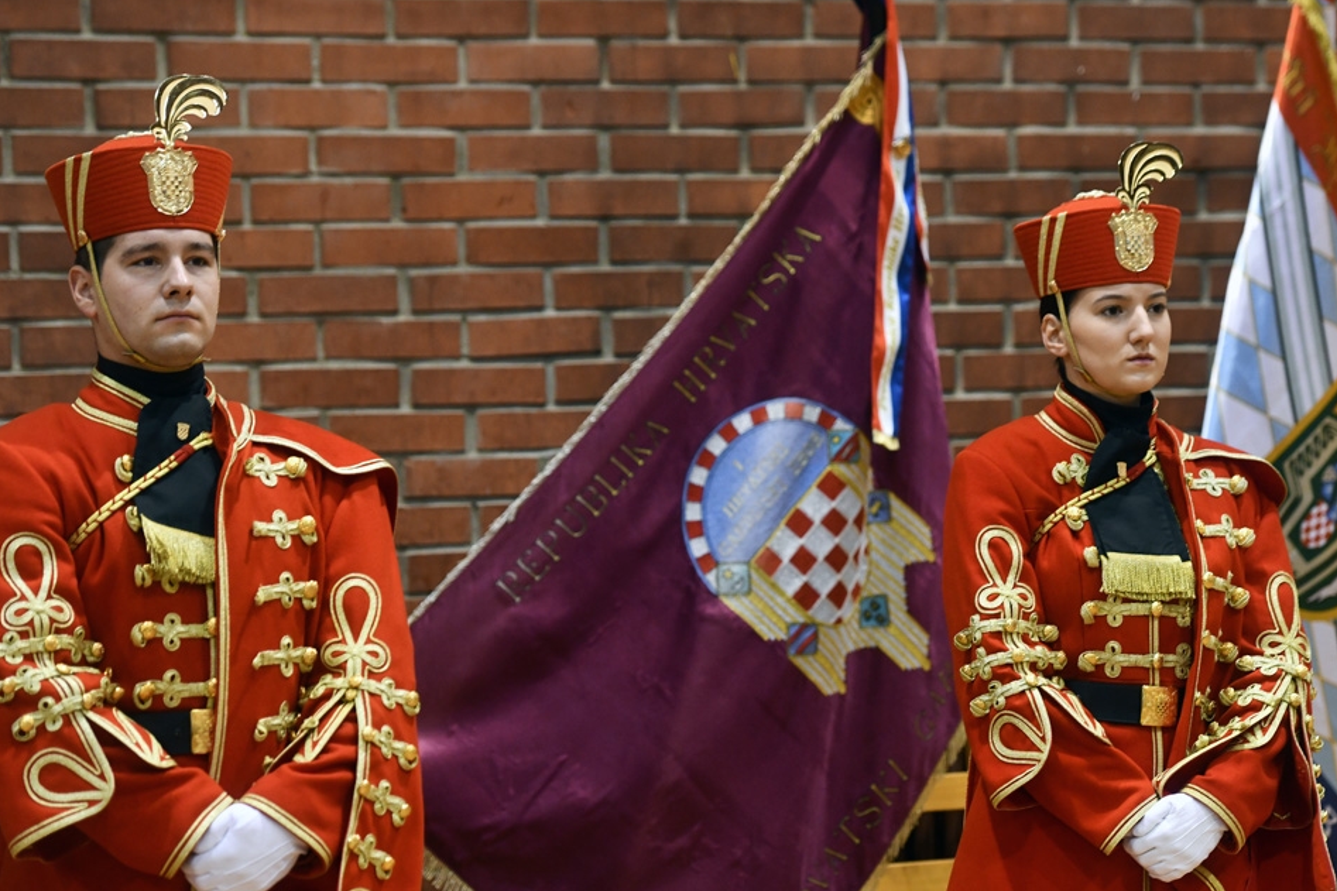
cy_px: 473
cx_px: 754
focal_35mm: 147
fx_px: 5458
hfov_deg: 14.0
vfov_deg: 9.3
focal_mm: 116
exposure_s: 1/125
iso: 1600
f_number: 3.5
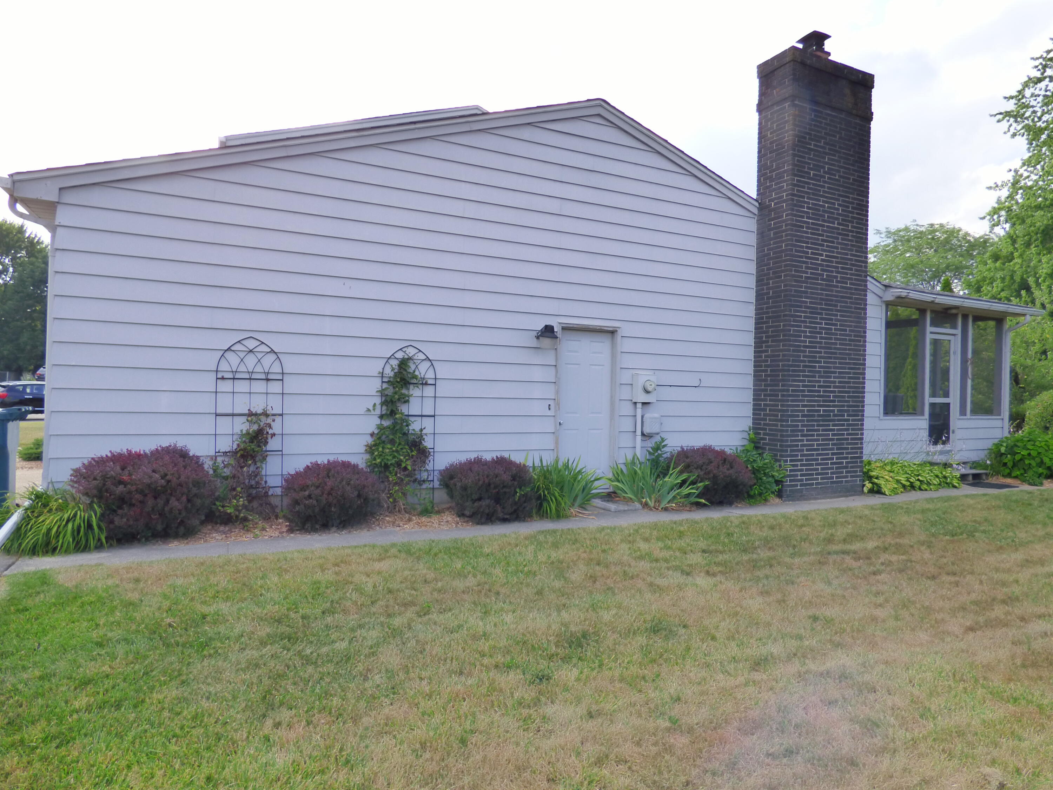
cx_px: 526
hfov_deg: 81.7
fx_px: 608
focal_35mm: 20
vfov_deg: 66.0
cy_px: 395
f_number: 2.8
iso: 200
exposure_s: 1/800
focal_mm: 3.58
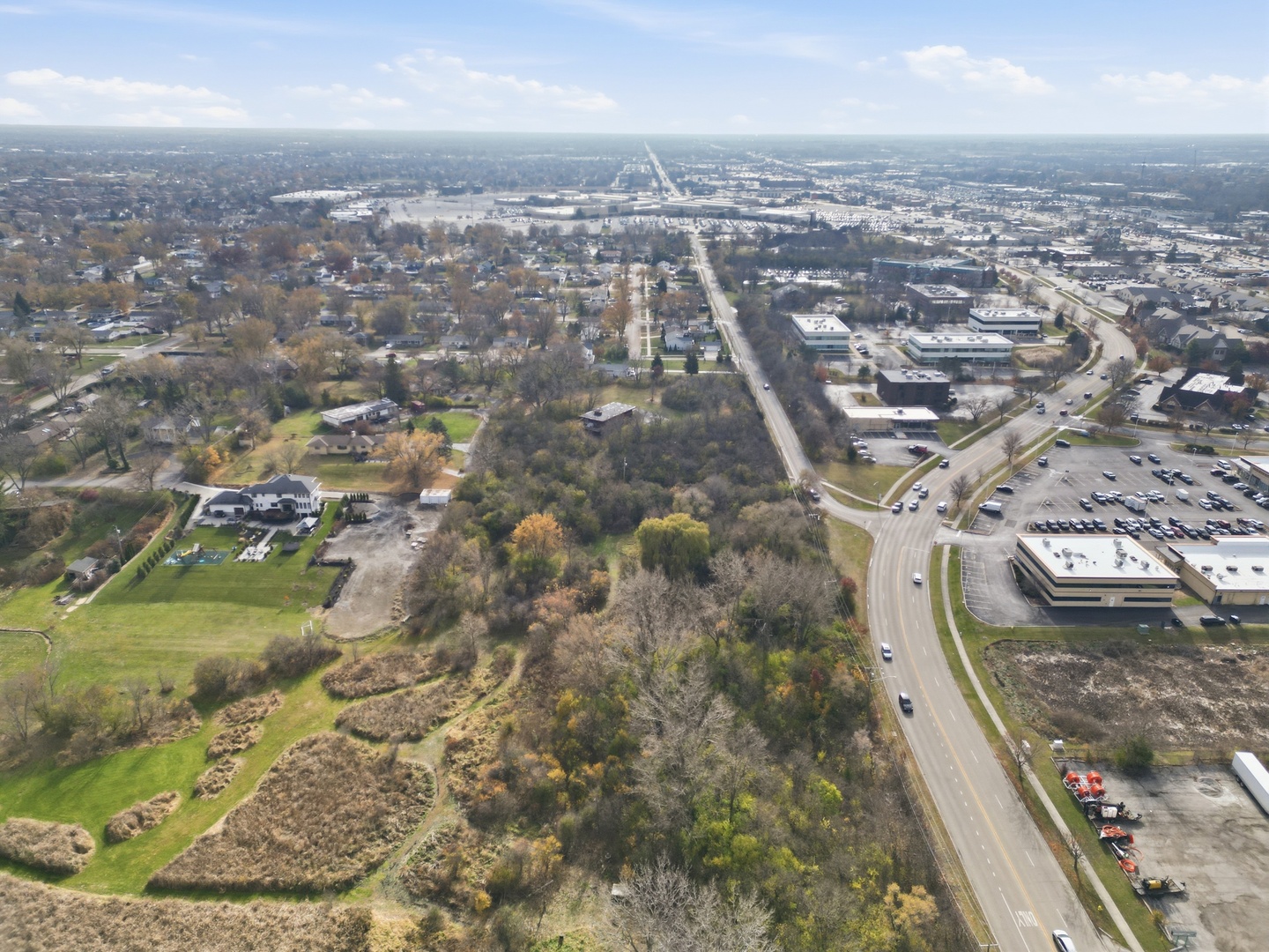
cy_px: 476
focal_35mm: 24
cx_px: 634
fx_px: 880
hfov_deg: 71.6
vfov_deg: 56.8
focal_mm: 6.7
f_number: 1.7
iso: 130
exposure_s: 1/5000
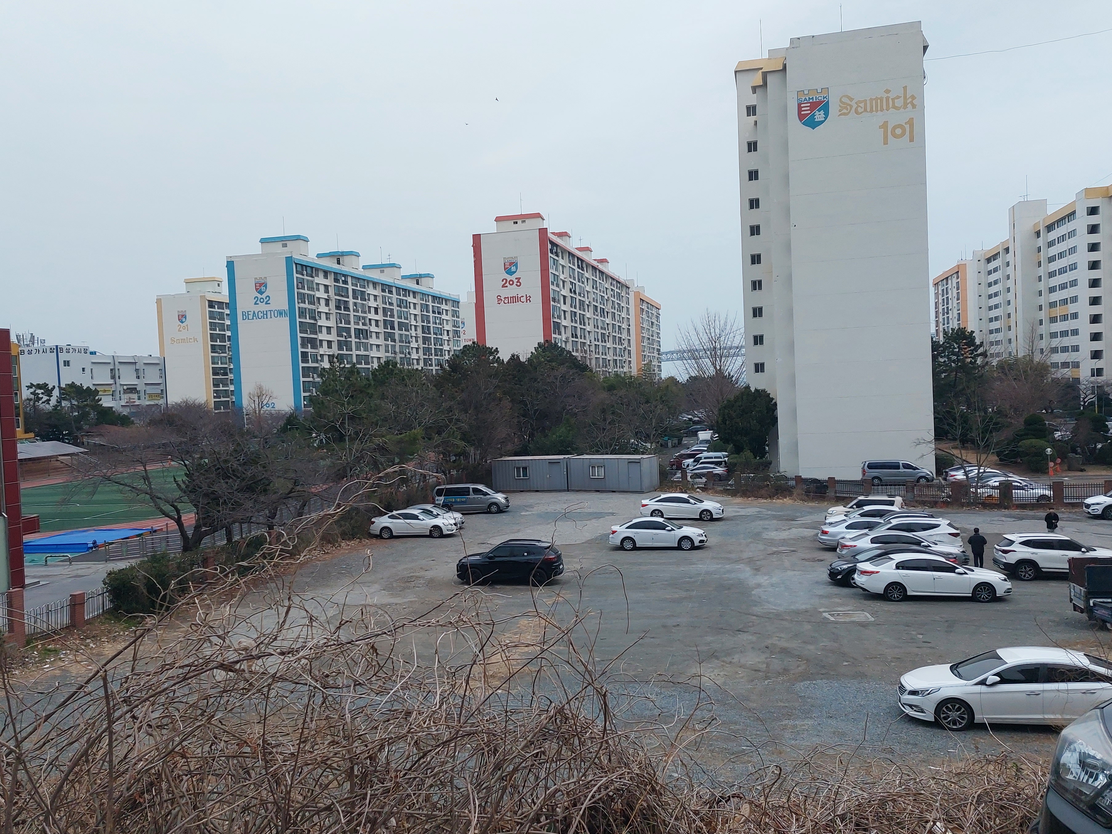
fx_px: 1028
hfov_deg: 56.6
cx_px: 480
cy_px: 415
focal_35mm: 32
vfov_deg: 44.2
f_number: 1.8
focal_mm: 5.23
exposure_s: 1/120
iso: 80
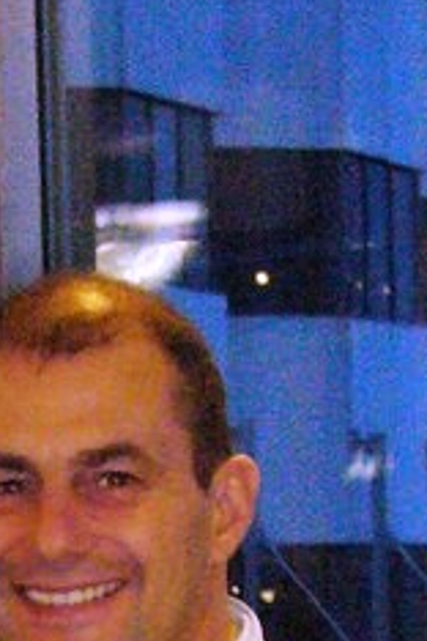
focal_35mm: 388
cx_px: 63
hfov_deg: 3.5
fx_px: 6903
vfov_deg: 5.2
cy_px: 1085
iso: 400
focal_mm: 13.2
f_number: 4.8
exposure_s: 1/30
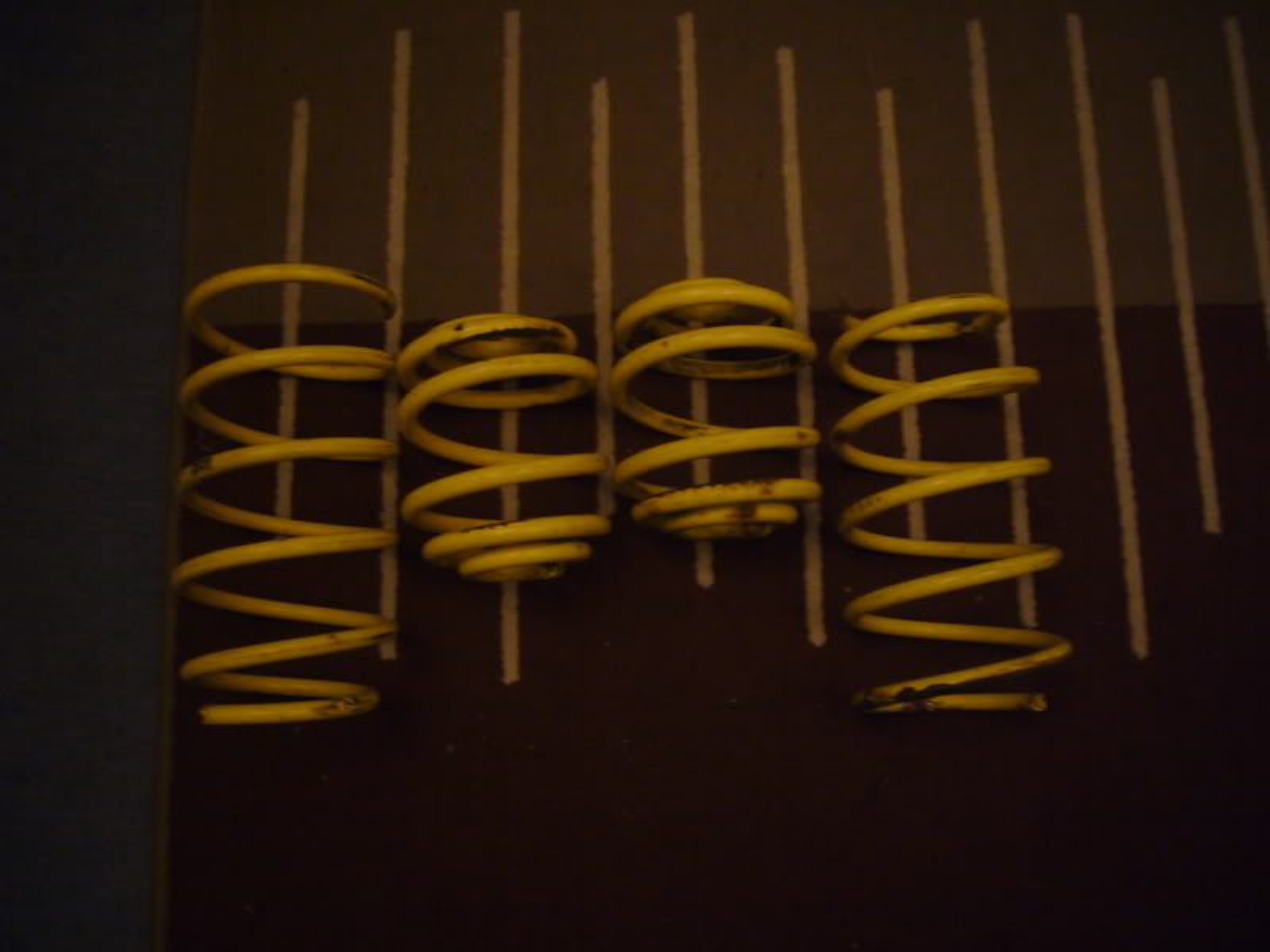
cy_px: 476
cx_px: 635
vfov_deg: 49.7
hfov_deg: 63.4
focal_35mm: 28
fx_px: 1027
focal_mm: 4.6
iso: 200
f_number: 2.8
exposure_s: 1/8
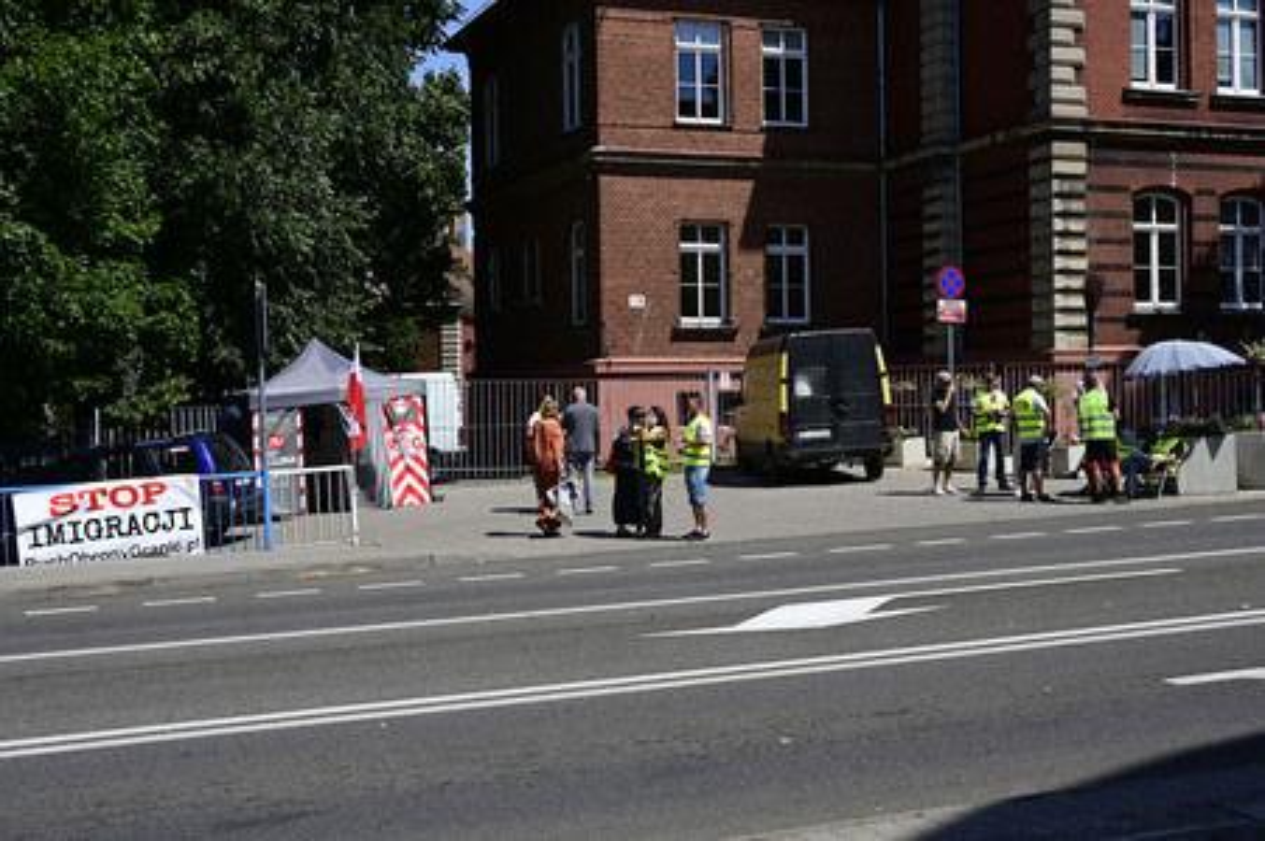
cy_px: 420
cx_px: 632
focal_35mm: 47
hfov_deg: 41.9
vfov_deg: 28.6
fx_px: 1650
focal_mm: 47
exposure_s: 1/250
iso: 100
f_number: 9
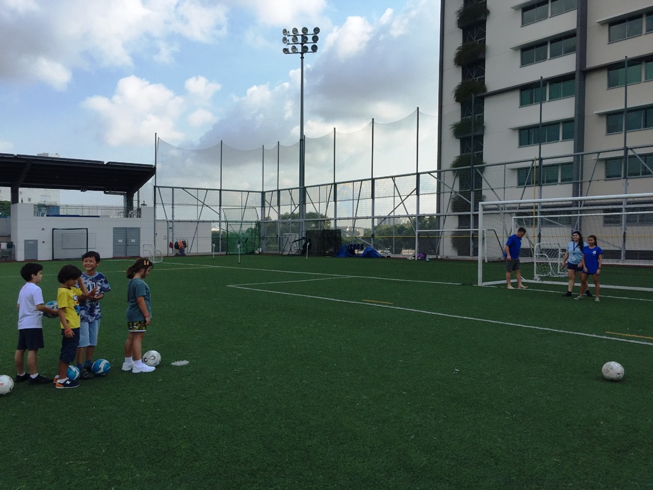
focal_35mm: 29
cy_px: 245
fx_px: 547
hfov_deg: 61.7
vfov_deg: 48.2
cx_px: 326
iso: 32
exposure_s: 1/1799
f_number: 2.2
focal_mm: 4.15
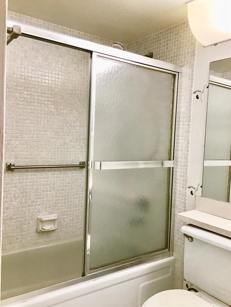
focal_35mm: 31
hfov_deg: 45.4
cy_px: 154
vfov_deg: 58.4
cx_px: 116
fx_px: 276
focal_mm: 3.3
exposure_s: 1/30
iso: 40
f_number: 2.4
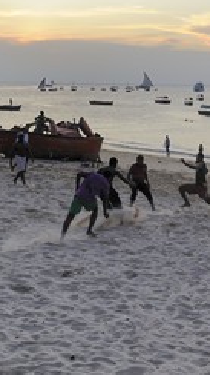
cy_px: 172
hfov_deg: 17.2
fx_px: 644
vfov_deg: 32.4
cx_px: 284
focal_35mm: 65
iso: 800
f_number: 6.3
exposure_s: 1/250
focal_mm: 36
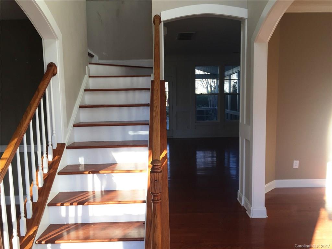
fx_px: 278
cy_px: 124
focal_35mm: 29
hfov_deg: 61.7
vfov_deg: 48.2
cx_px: 166
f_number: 2.2
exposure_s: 1/120
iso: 50
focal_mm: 4.15
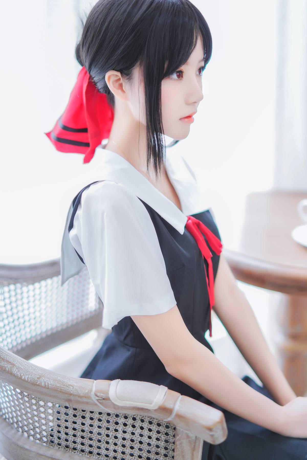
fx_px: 639
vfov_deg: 39.6
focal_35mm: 50
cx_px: 154
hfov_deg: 27.0
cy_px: 230
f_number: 1.4
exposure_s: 1/100
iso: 100
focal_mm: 50
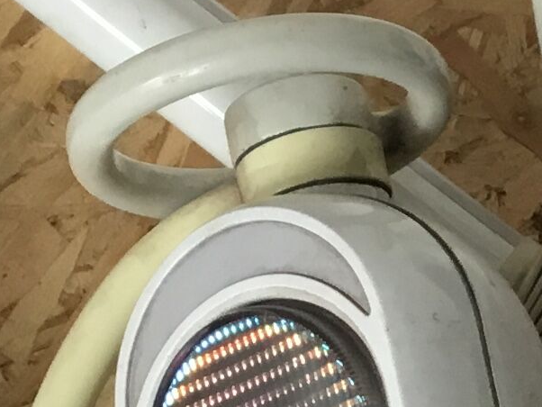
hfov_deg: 11.6
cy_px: 516
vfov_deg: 8.7
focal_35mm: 168
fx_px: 2632
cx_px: 542
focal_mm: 3.3
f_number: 2.4
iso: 64
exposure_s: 1/33
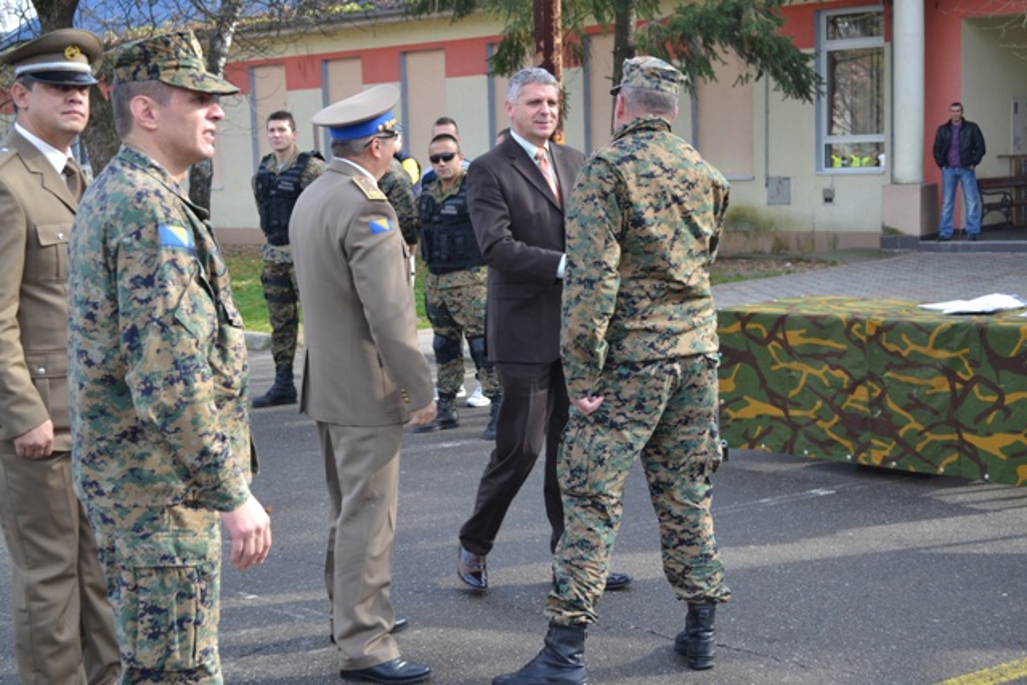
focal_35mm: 52
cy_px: 342
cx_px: 514
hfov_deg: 37.8
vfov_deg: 25.8
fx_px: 1498
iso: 160
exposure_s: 1/125
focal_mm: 35
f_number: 5.6
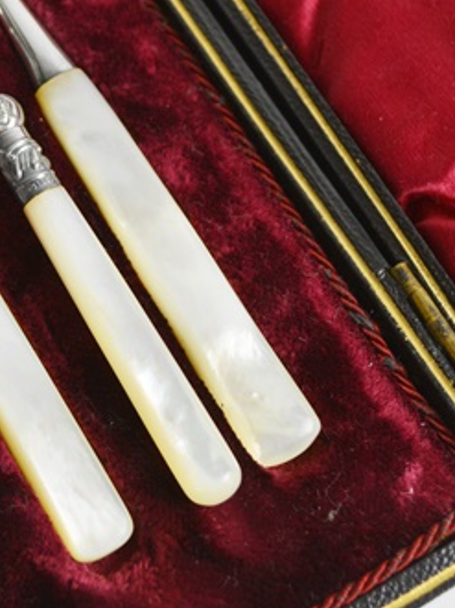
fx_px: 1474
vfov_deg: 23.3
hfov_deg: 17.3
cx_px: 33
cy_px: 251
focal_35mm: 84
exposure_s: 1/125
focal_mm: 32
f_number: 5.6
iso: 400
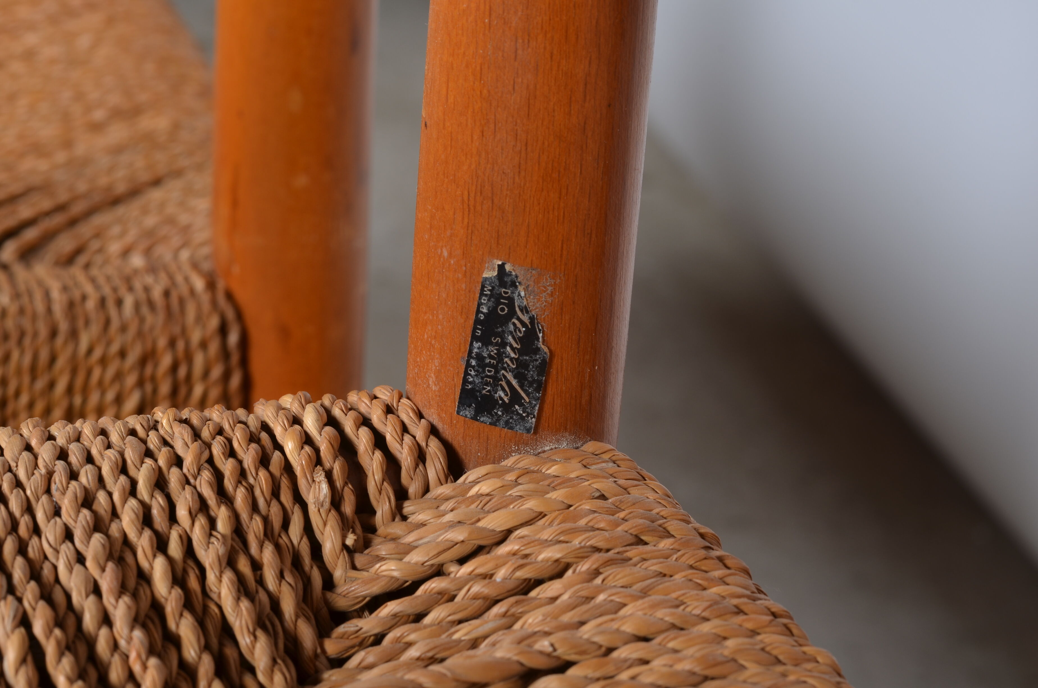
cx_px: 519
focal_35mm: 75
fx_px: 2158
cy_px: 344
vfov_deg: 18.1
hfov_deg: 27.0
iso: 100
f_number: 11
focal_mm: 50
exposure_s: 1/125
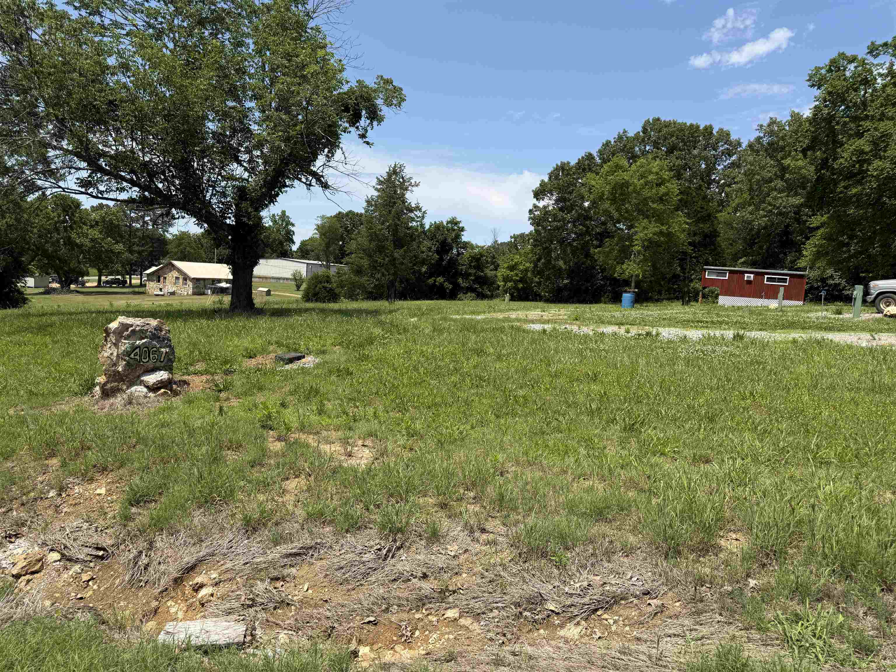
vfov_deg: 56.8
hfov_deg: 71.6
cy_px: 336
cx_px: 448
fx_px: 621
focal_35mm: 24
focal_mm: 6.76
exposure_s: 1/4167
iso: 80
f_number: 1.78
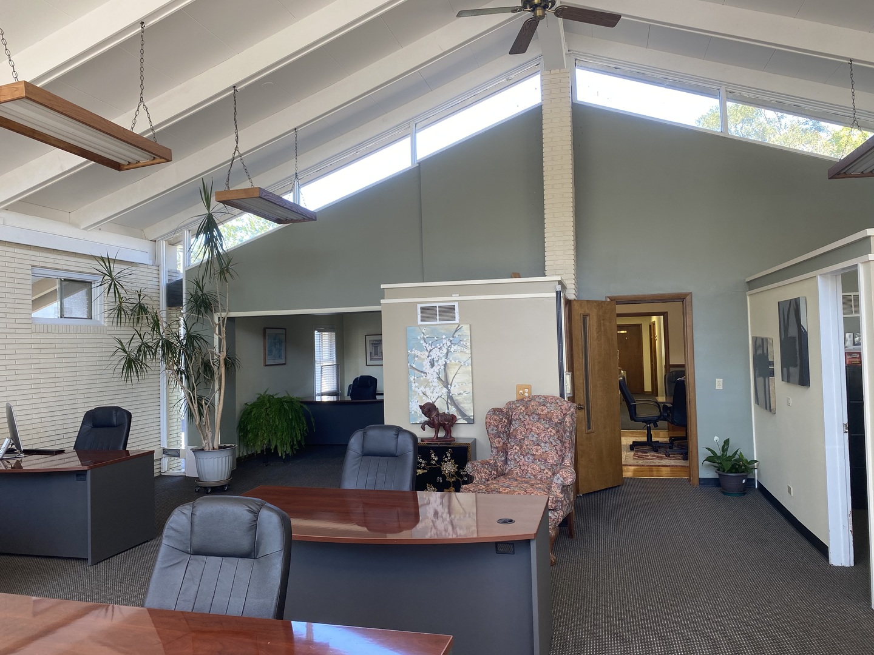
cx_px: 437
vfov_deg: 53.1
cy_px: 328
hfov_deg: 67.3
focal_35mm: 26
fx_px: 656
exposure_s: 1/121
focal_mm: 4.25
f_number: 1.8
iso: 64
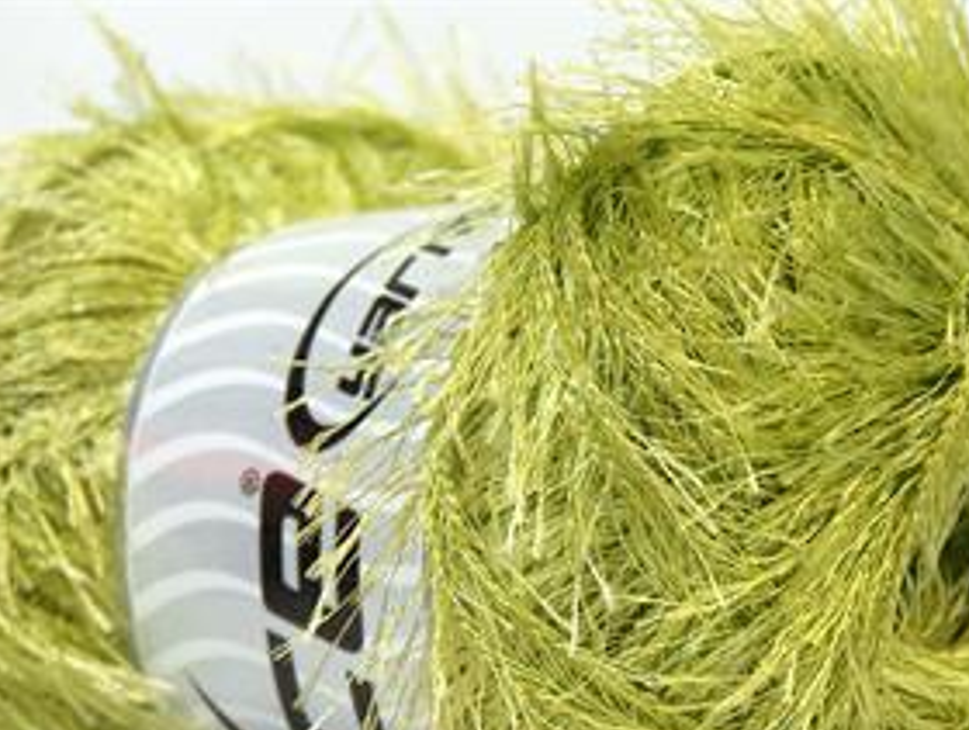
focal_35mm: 120
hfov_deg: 16.4
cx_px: 543
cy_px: 517
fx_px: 3365
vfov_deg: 12.4
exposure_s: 1/33.5
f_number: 2.9
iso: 200
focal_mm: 17.25
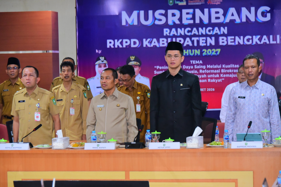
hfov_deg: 15.2
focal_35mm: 135
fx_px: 1054
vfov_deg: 10.2
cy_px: 94
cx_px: 140
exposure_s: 1/200
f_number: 5.6
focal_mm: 135
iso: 6400
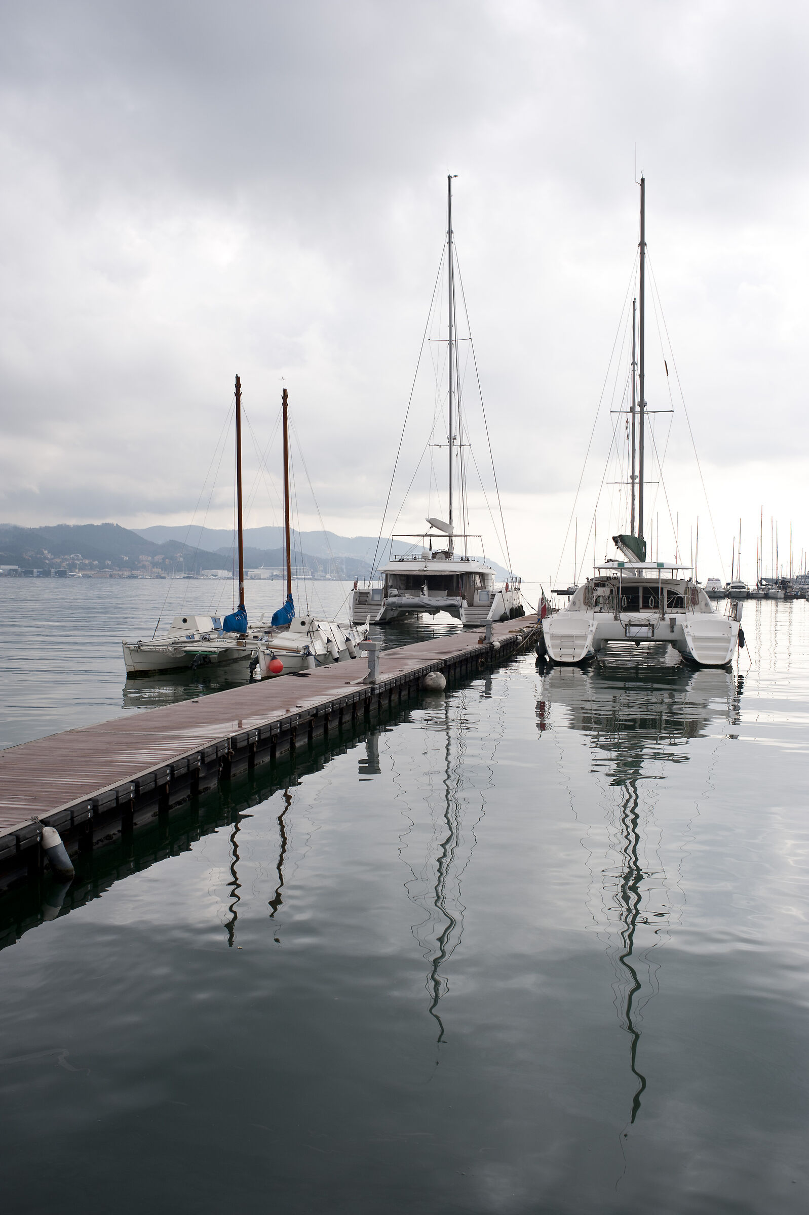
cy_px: 608
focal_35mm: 35
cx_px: 404
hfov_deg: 37.8
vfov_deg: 54.5
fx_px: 1181
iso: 200
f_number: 8
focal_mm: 35
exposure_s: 1/1000
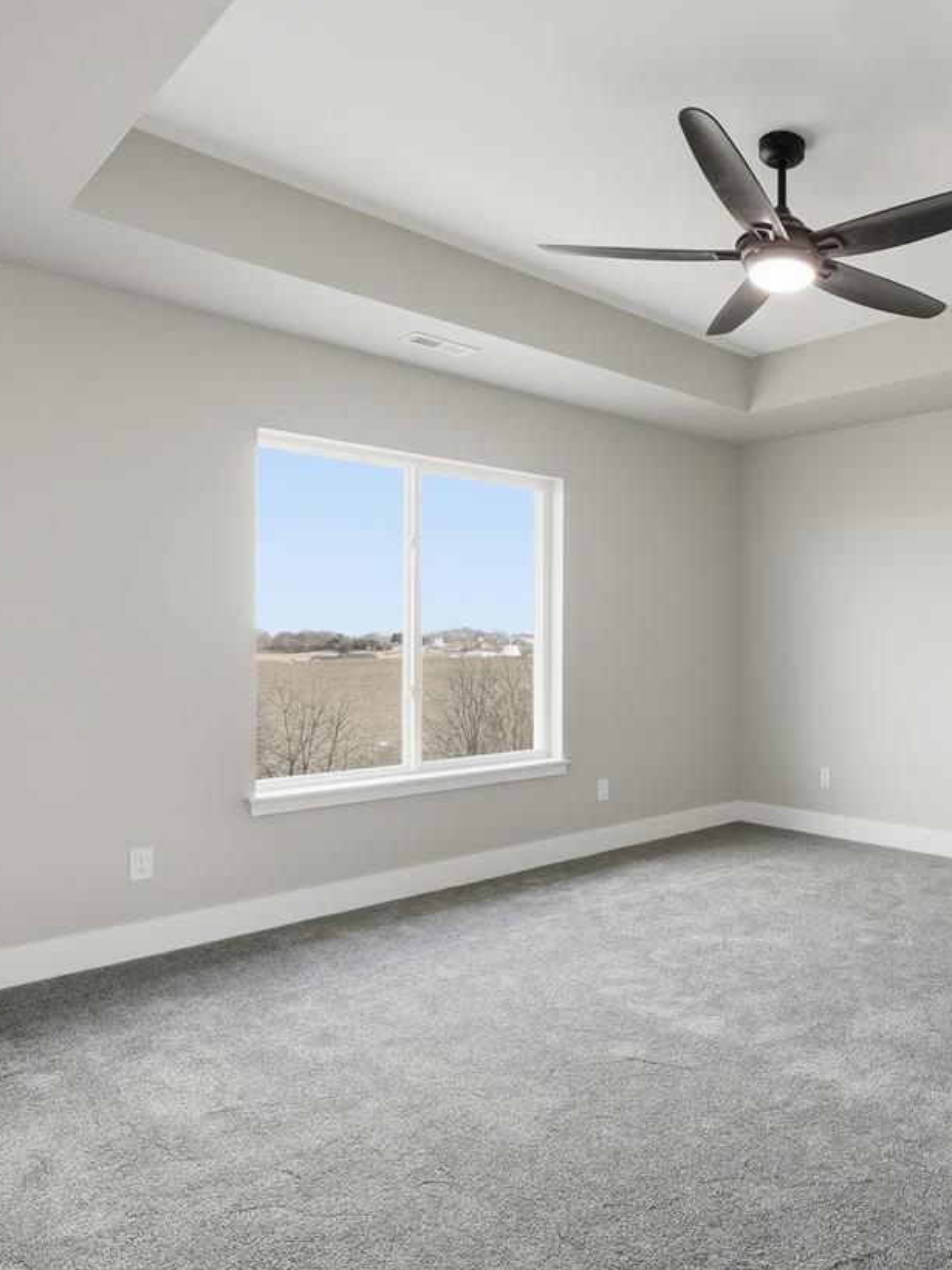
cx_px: 794
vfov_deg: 71.6
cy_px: 645
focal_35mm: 24
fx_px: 880
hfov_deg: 52.2
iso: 250
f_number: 9
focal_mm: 16
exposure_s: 1/200
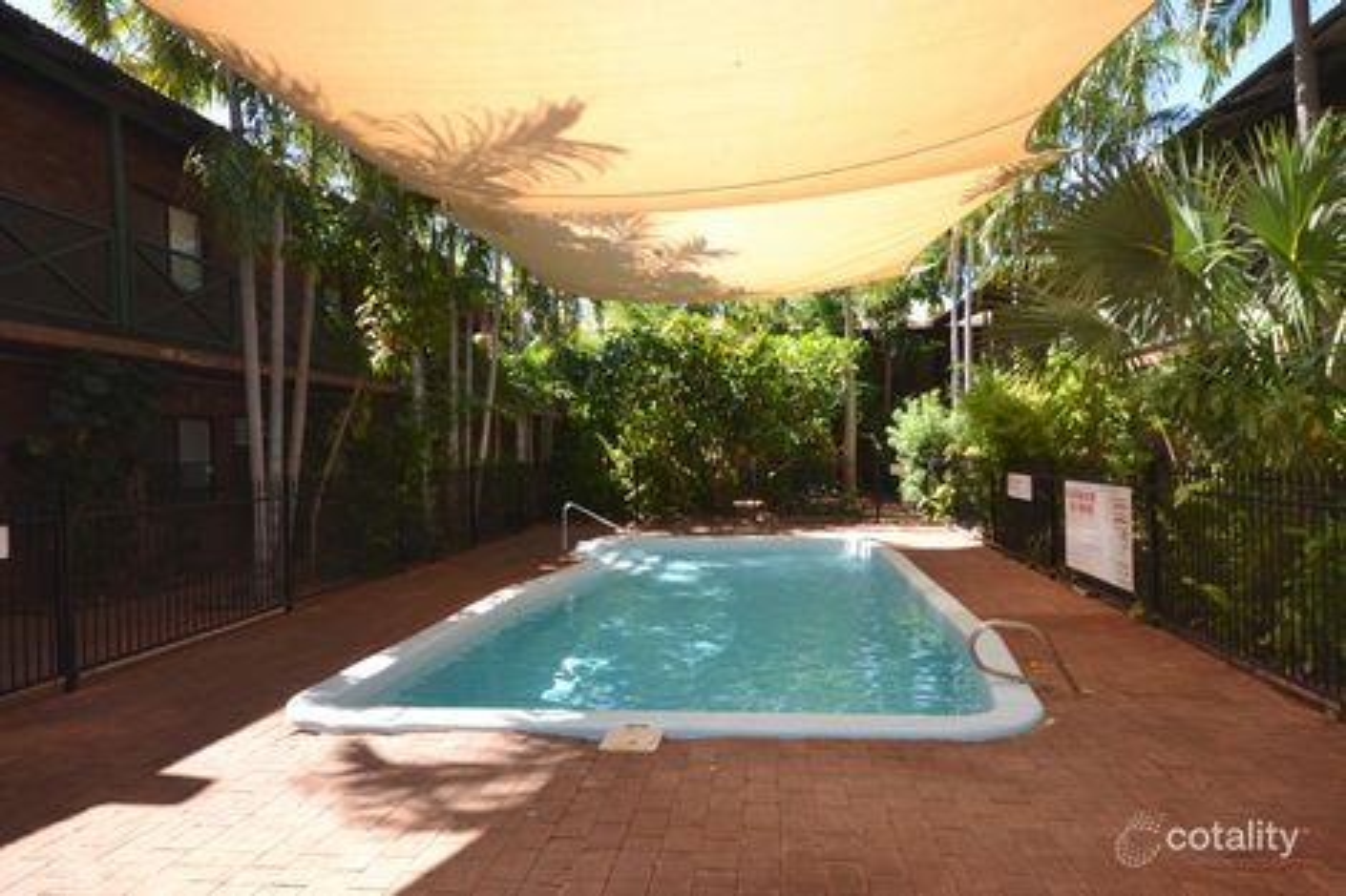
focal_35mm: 21
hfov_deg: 81.2
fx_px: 785
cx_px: 673
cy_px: 448
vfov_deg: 59.5
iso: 110
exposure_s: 1/125
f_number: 4.8
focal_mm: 14
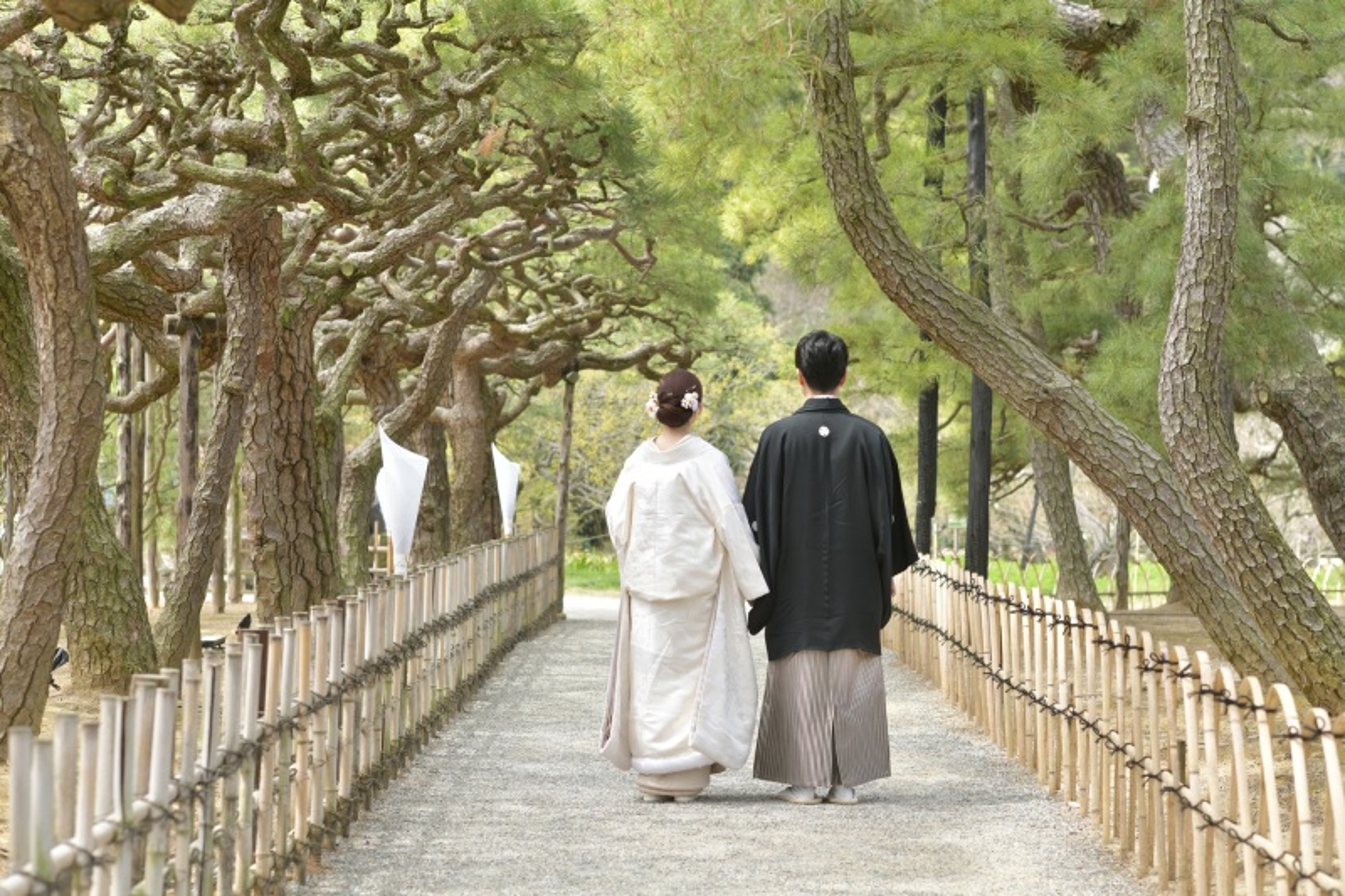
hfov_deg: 23.9
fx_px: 3175
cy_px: 448
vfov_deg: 16.1
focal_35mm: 85
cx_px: 672
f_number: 5
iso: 200
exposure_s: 1/200
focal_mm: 85
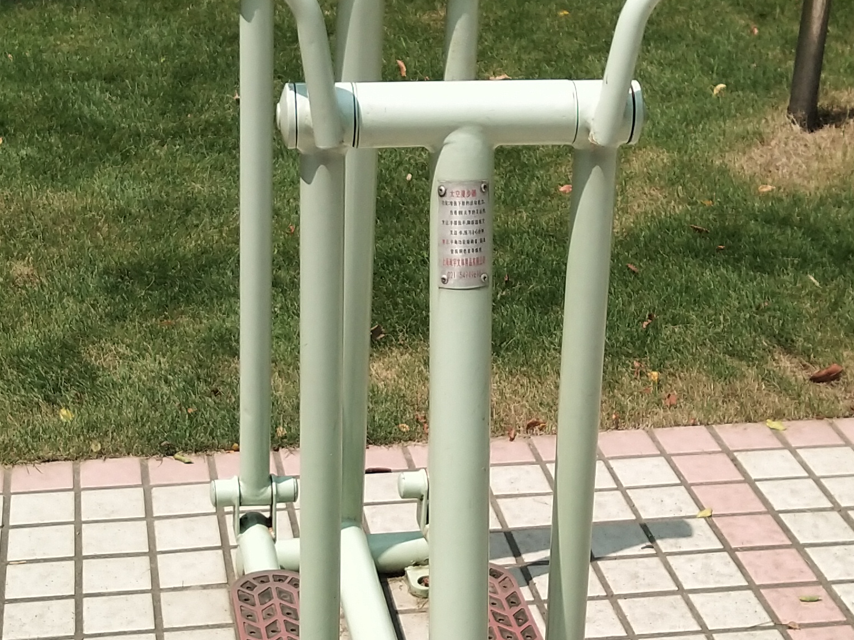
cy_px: 375
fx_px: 2072
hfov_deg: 23.3
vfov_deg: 17.6
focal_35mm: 84
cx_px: 438
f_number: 2.2
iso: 50
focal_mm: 3.69
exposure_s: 1/1026
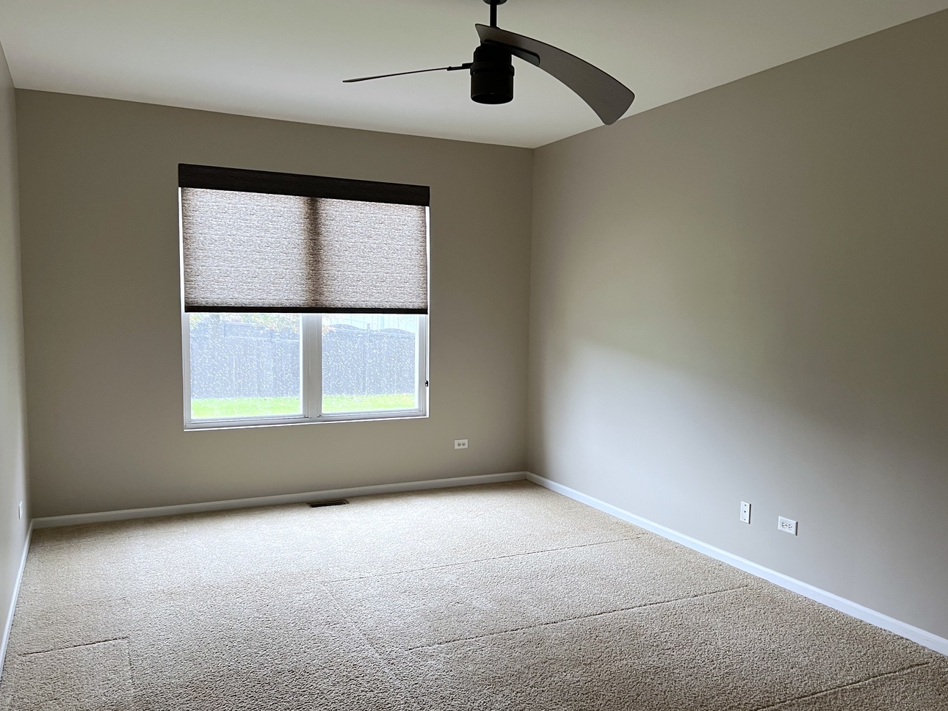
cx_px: 495
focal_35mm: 29
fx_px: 794
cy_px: 369
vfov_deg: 48.2
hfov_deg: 61.6
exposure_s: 1/60
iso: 125
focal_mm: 5.7
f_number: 1.5
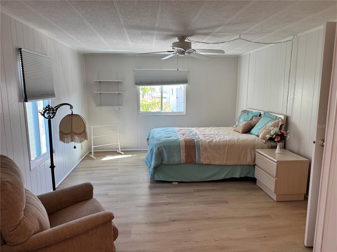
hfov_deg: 71.6
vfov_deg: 56.8
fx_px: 234
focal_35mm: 24
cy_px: 126
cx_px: 168
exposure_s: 1/120
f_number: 1.78
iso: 125
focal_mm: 6.76
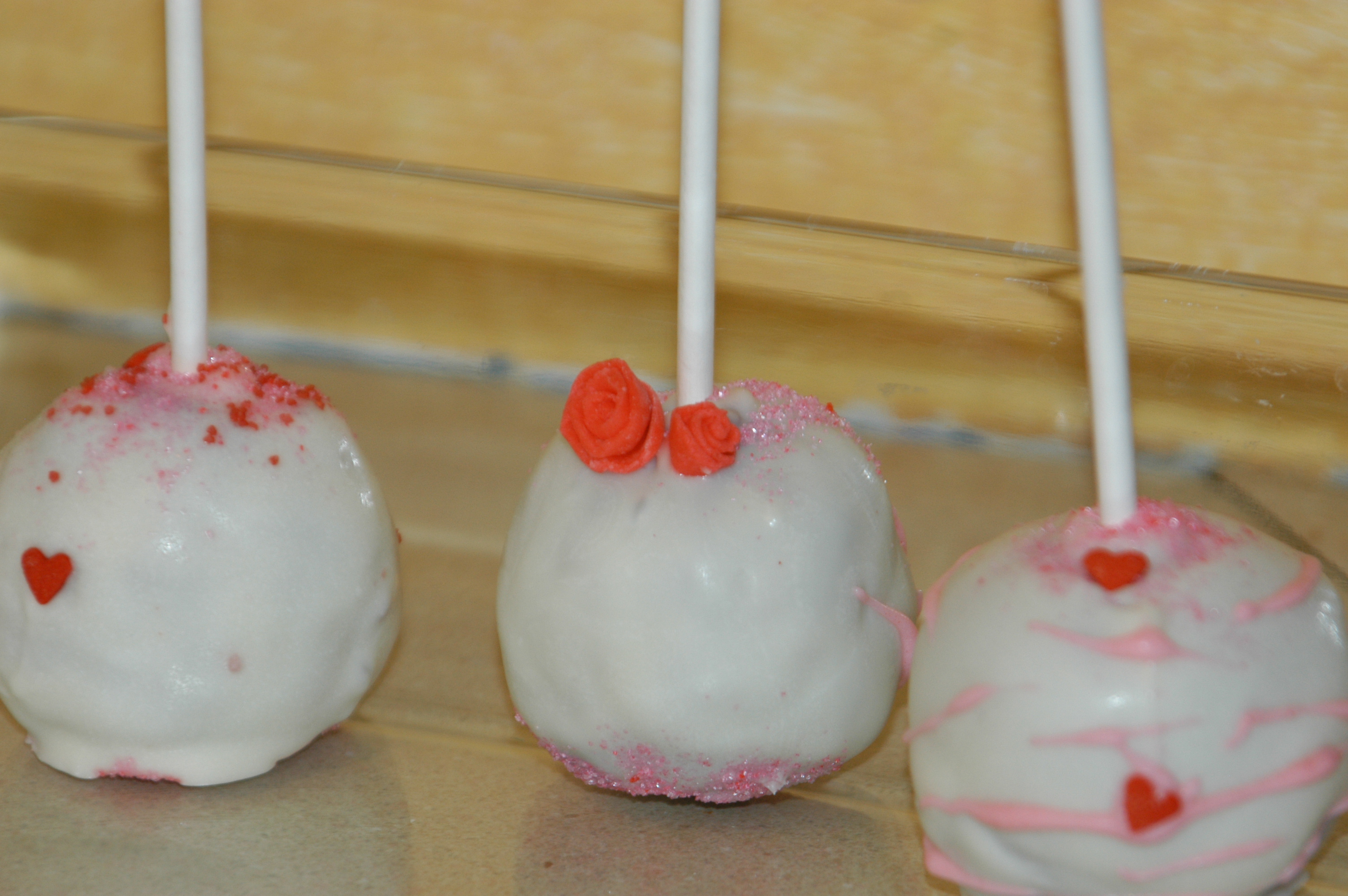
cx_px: 674
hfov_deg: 7.4
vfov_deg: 4.9
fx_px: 10382
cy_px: 448
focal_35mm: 278
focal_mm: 185
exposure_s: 1/60
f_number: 6.3
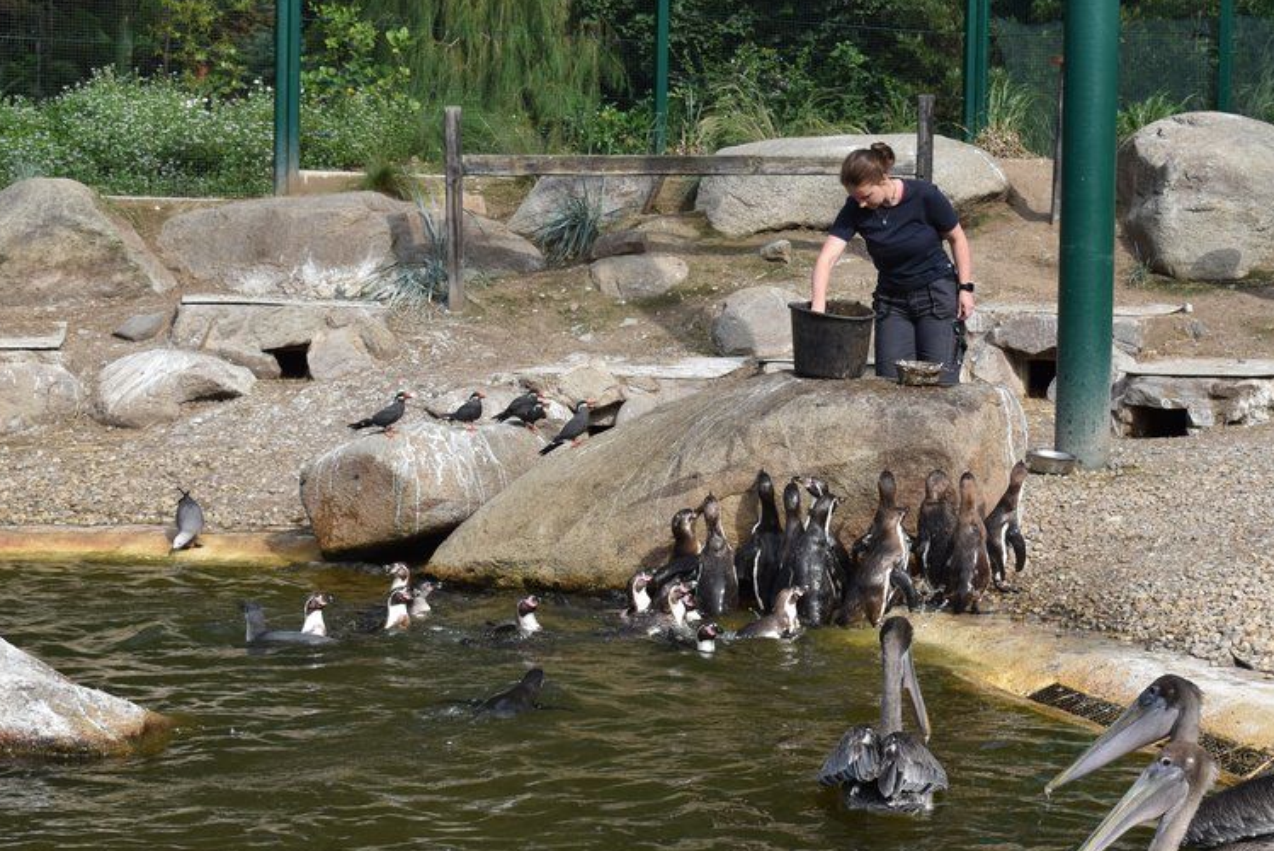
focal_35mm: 82
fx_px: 2903
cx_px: 816
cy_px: 380
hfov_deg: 24.7
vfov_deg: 16.7
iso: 200
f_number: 9
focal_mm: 40
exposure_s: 1/320
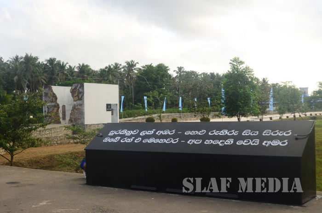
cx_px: 161
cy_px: 106
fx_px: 428
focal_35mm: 48
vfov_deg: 27.9
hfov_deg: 41.2
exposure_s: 1/100
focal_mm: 32
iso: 125
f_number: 7.1
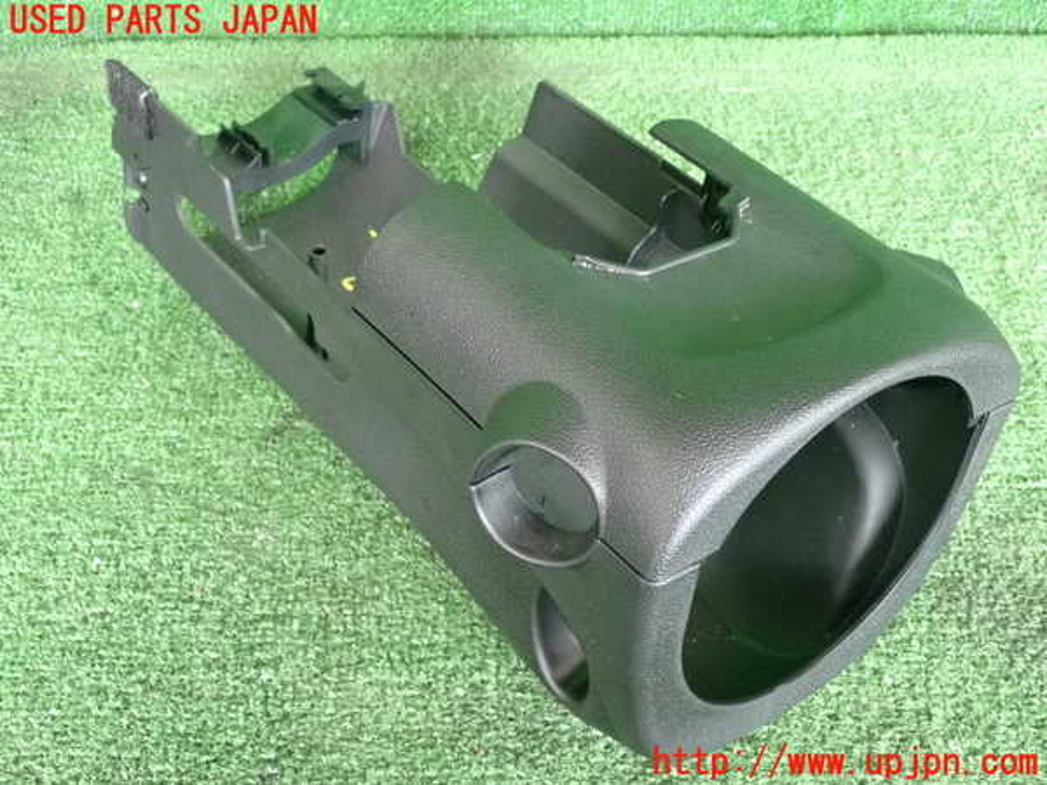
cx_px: 524
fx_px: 1512
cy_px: 392
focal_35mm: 50
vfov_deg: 29.1
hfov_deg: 38.2
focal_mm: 9.01
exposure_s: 1/125
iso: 2000
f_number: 3.2
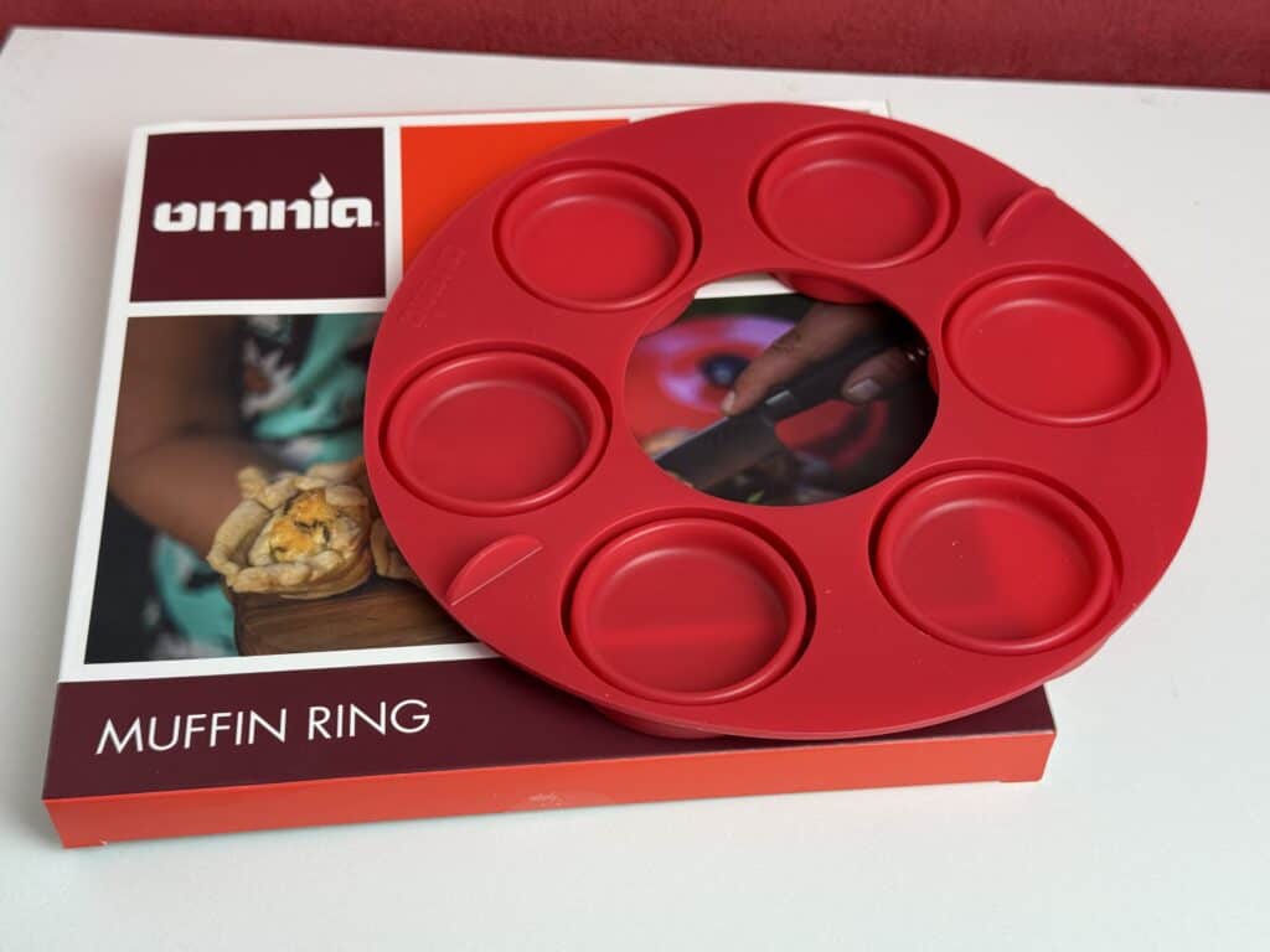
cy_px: 476
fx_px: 1761
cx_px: 635
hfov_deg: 39.7
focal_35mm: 48
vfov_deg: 30.3
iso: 100
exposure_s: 1/100
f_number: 1.78
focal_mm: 6.76
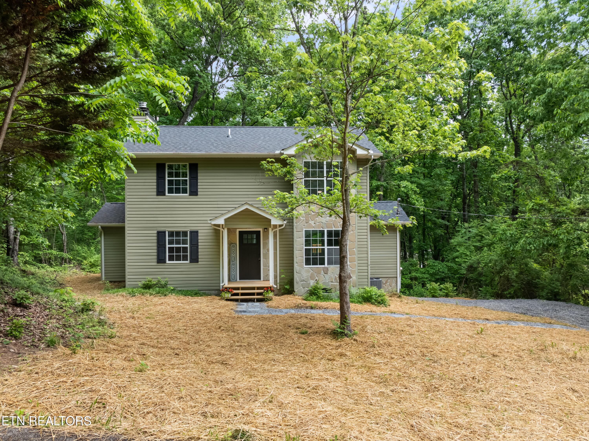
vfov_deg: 56.8
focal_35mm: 24
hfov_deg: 71.6
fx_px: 408
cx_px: 294
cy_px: 220
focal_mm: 12.29
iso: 100
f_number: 2.8
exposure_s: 1/60
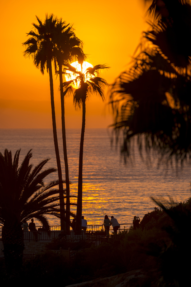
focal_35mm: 420
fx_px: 3344
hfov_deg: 3.3
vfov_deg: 4.9
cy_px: 144
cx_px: 96
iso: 100
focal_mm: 420
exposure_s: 1/500
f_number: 6
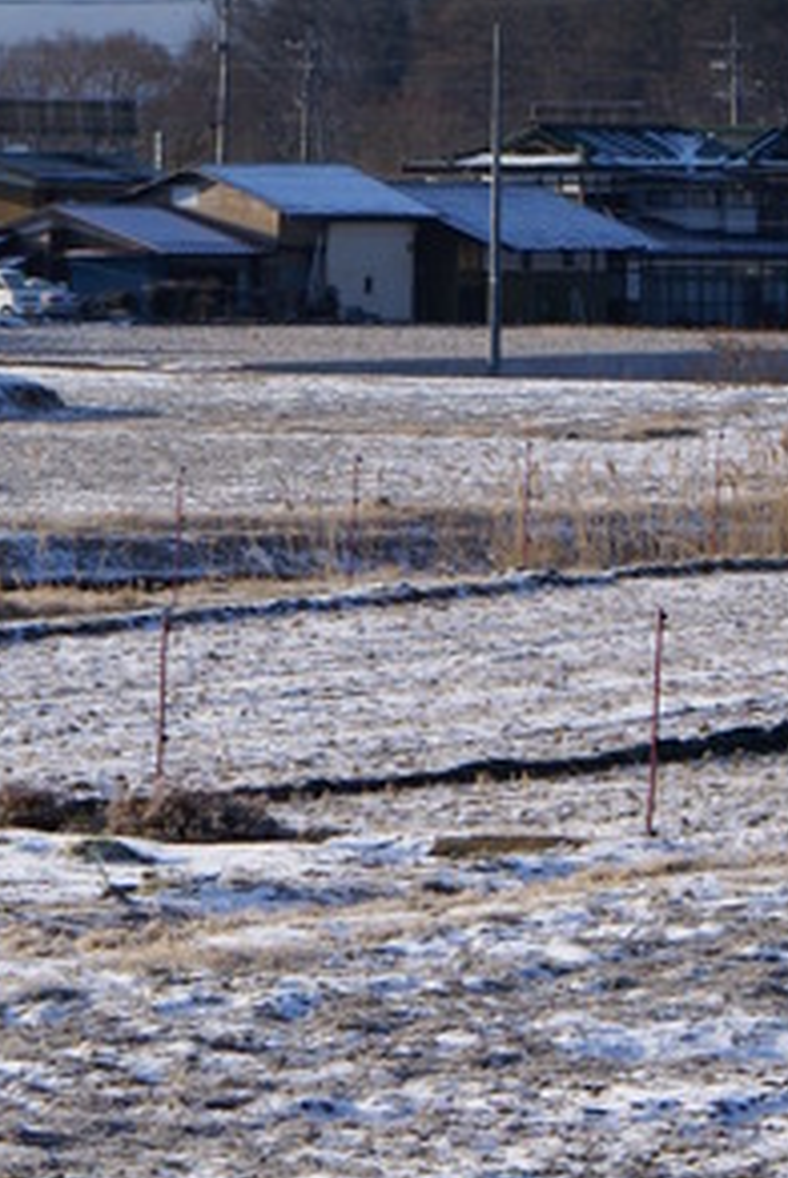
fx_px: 12021
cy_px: 639
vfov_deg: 5.6
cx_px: -255
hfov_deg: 3.7
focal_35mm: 367
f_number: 8
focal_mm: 70
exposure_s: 1/250
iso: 100
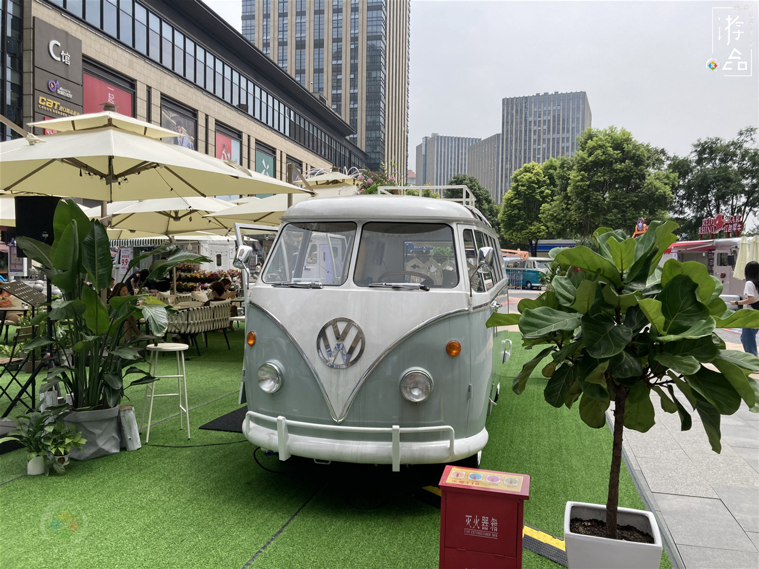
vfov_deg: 49.7
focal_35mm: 28
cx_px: 380
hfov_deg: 63.4
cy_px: 284
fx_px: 614
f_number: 1.8
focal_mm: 3.99
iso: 20
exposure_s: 1/1656
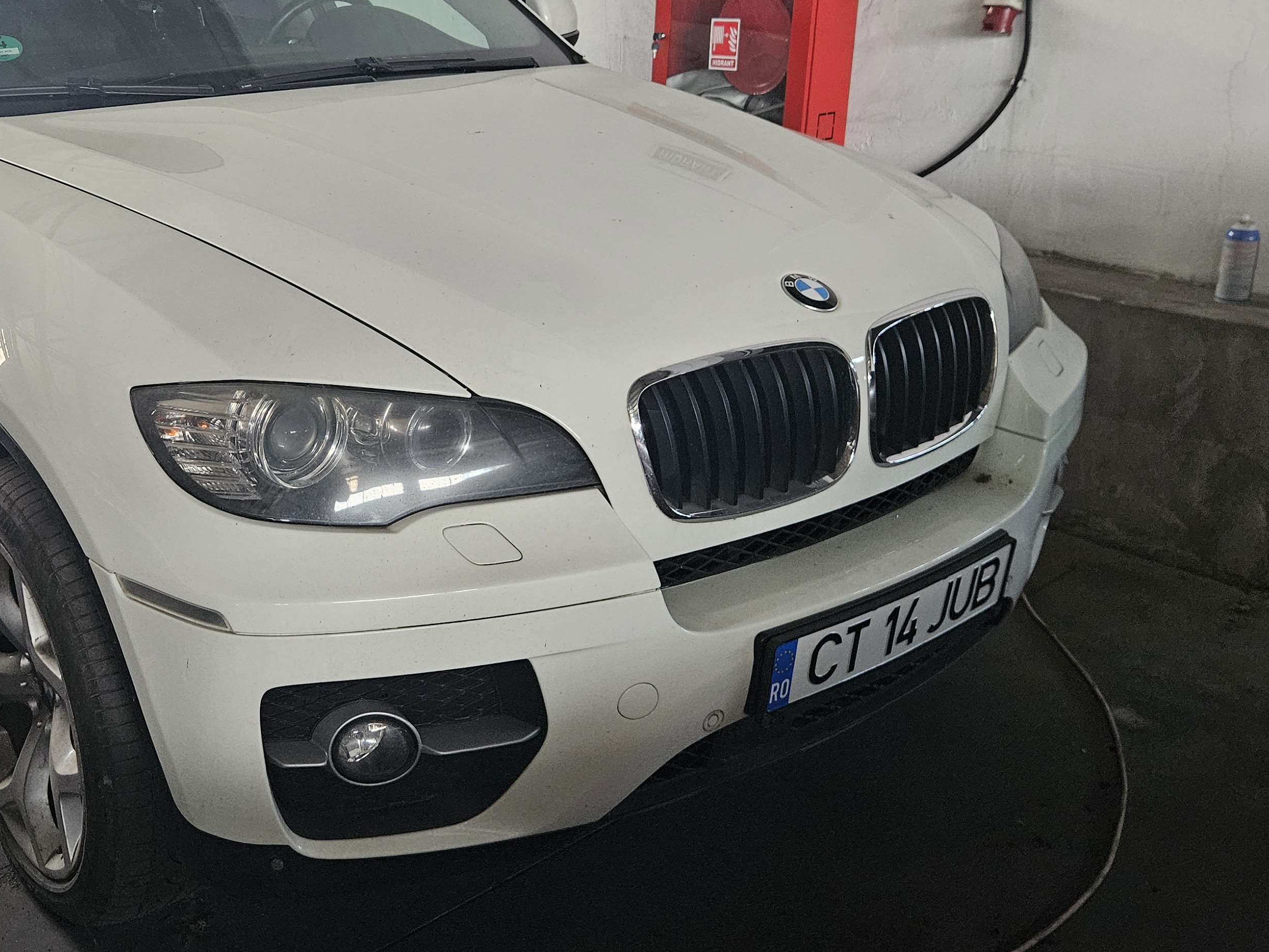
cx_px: 362
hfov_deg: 48.7
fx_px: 1357
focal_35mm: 37
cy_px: 387
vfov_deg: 38.5
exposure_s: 1/100
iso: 800
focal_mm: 5.4
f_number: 1.8
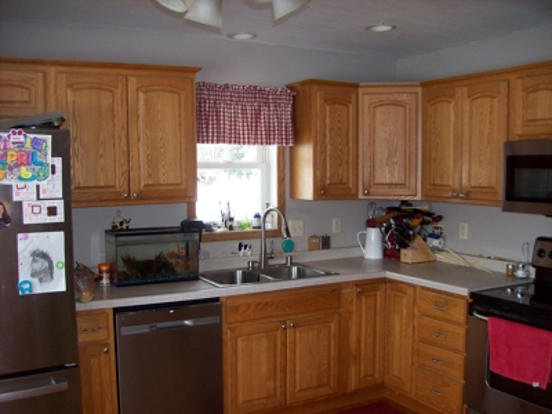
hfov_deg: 51.4
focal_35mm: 36
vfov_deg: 39.7
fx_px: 574
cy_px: 207
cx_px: 276
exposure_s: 1/64
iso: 80
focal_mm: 6
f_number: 2.7
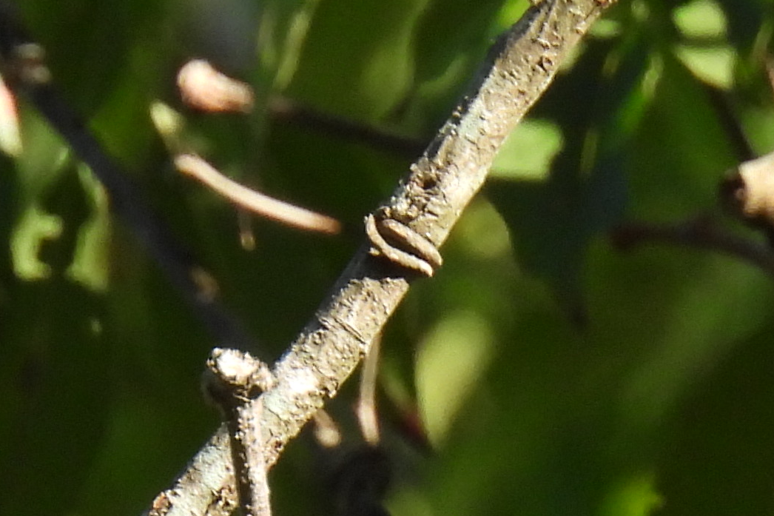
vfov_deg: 0.3
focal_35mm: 5039
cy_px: 1106
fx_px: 108314
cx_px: 1016
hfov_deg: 0.4
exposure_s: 1/250
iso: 360
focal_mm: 196
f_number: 5.6
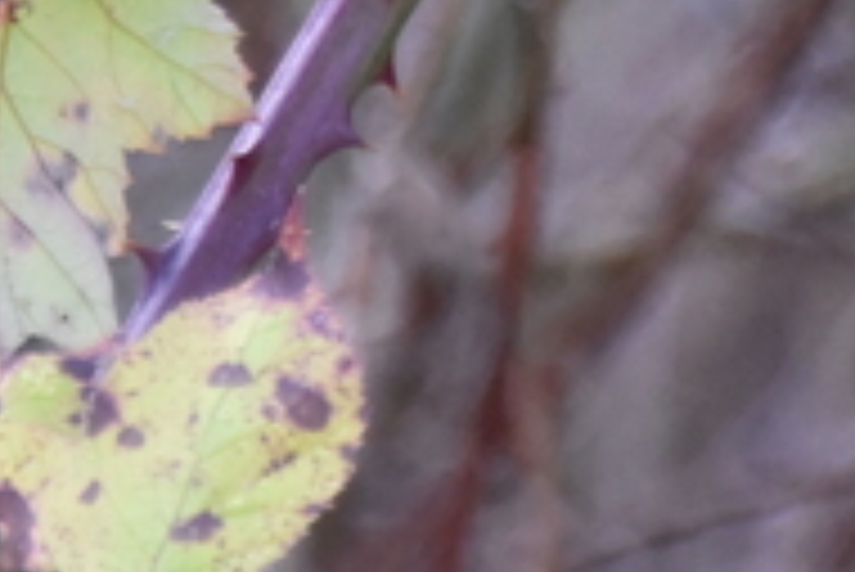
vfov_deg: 0.7
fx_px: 48010
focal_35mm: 2020
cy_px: -1000
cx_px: 864
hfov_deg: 1.0
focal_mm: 300
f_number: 5.6
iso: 3600
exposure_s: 1/640
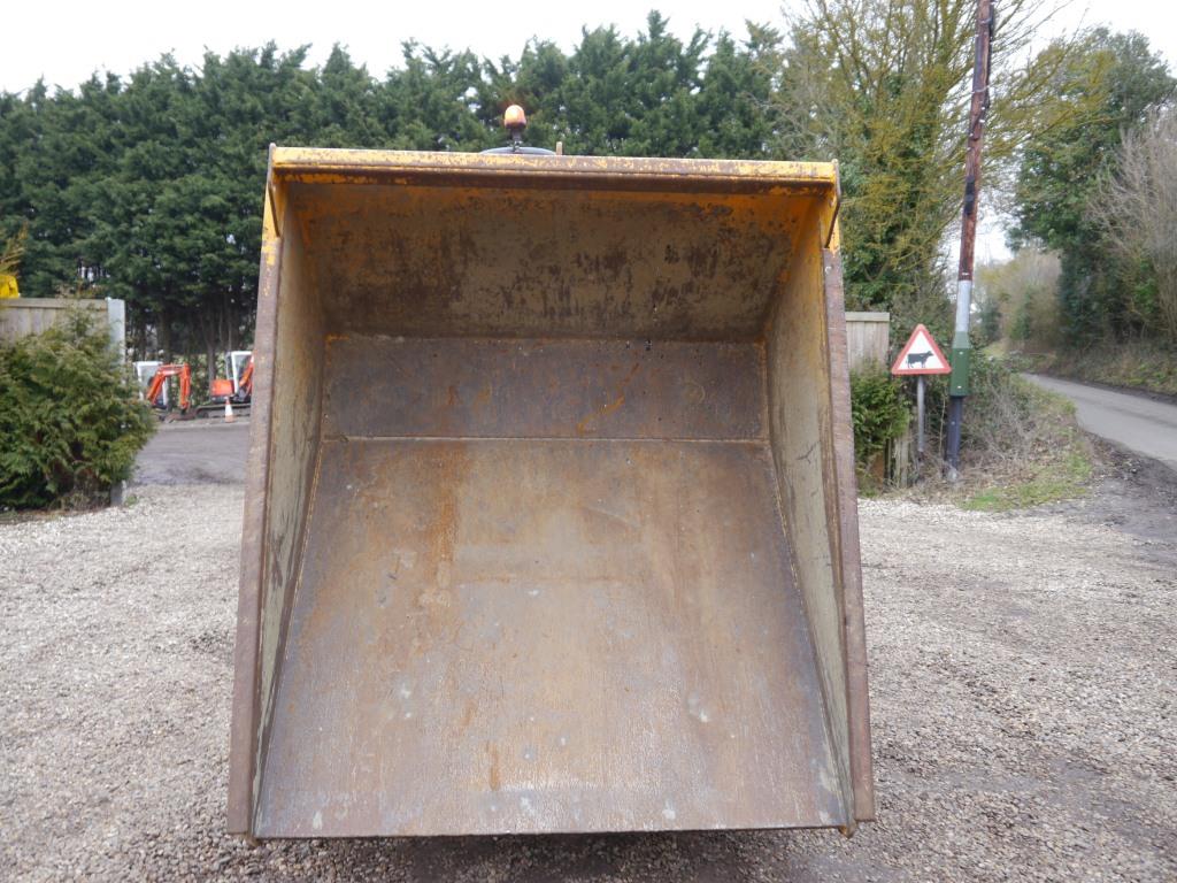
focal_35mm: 30
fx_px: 1020
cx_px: 588
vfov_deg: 46.8
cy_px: 442
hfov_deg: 60.0
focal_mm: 15
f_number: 4
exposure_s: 1/100
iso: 160
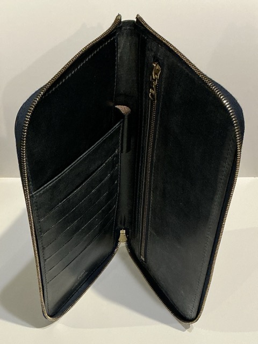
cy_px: 172
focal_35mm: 28
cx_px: 129
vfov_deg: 63.4
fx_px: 278
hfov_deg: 49.7
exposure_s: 1/60
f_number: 1.8
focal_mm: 3
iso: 160
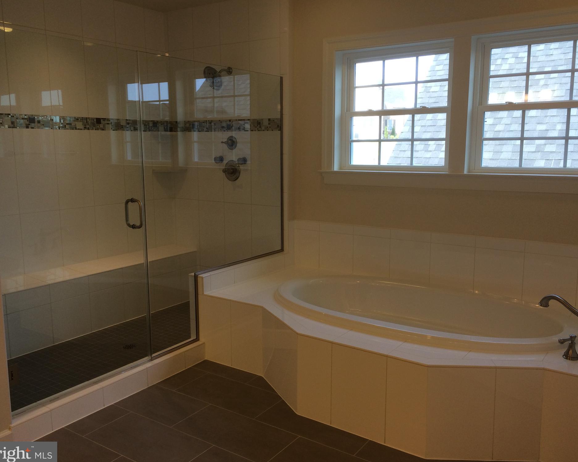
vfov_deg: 47.1
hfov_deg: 57.2
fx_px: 530
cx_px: 296
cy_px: 230
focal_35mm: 31
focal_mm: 4.15
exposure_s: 1/60
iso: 40
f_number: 2.2
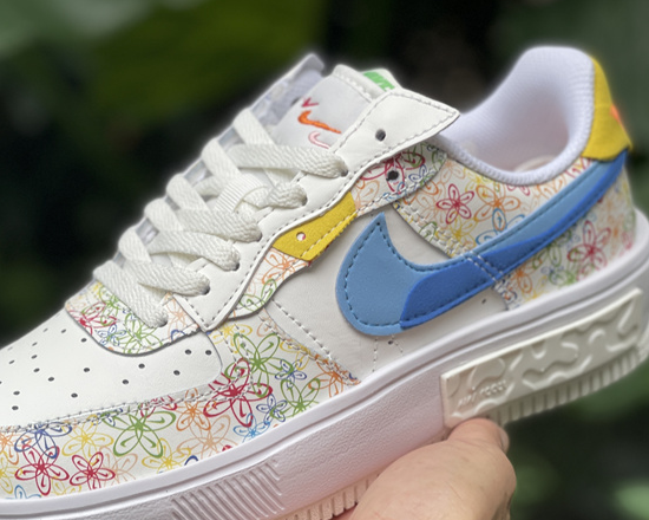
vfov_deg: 18.3
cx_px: 275
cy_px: 270
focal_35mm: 84
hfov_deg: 22.7
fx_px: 1613
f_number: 2.2
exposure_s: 1/121
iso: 32
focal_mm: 7.5
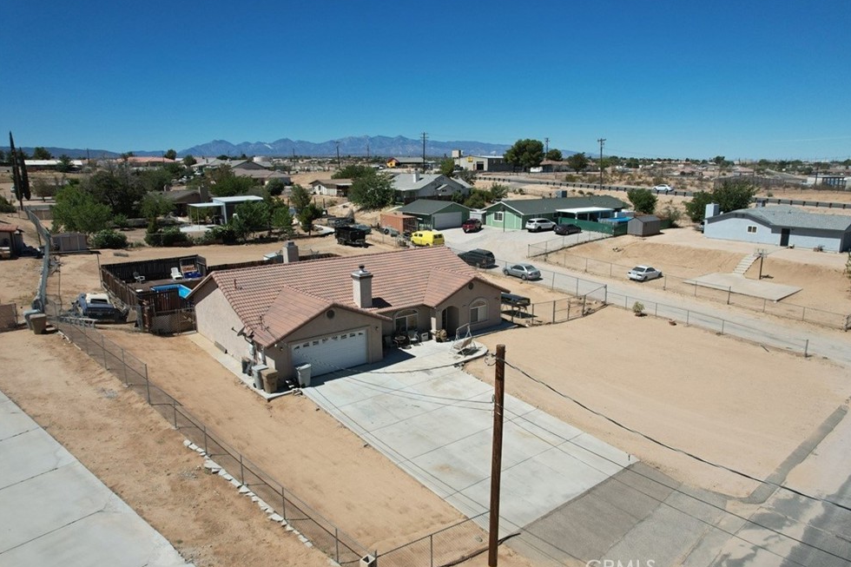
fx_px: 544
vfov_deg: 55.1
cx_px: 441
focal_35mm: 23
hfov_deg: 76.1
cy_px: 284
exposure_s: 1/800
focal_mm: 8.38
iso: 100
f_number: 2.8
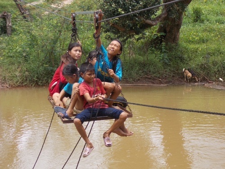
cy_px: 84
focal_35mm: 99
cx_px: 112
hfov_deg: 19.8
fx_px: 643
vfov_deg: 14.9
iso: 80
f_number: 5.5
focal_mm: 17.6
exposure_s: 1/160
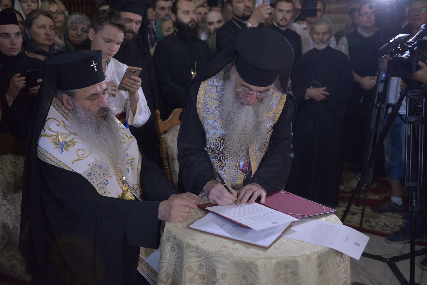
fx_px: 451
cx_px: 214
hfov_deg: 50.7
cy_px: 142
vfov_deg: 35.1
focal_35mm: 38
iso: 2500
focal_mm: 38
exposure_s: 1/60
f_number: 2.8
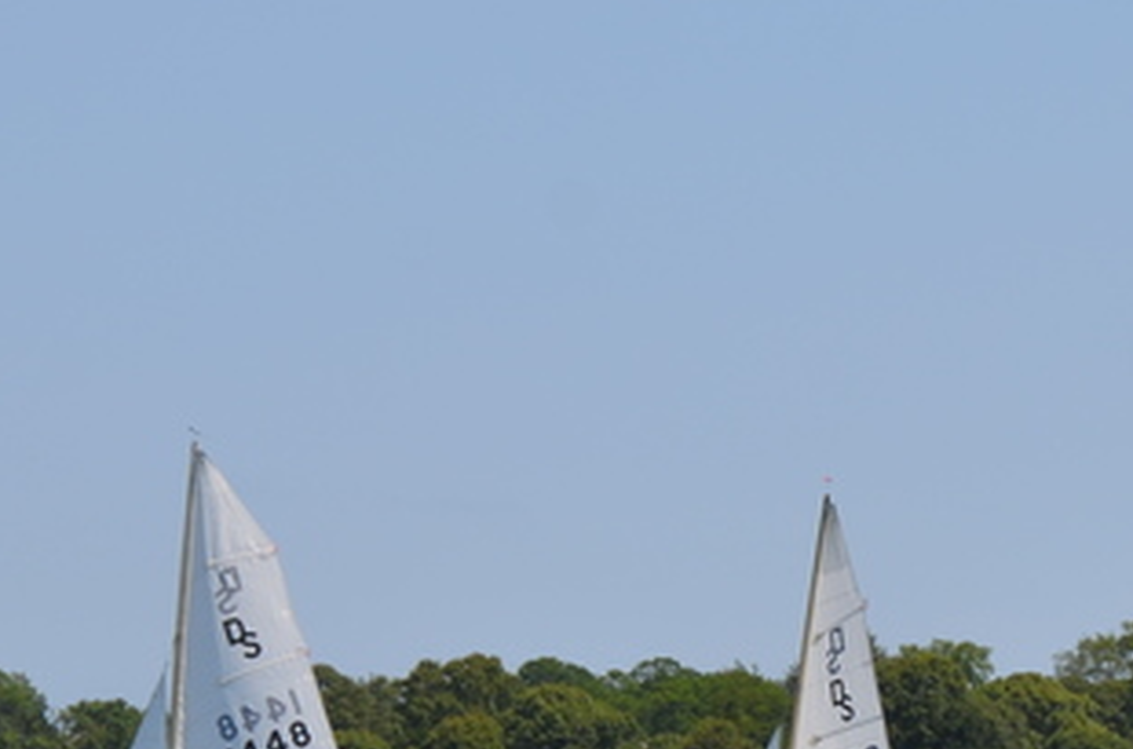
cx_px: 961
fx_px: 12431
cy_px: 855
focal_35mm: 396
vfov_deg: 3.4
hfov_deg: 5.2
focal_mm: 80
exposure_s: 1/320
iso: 100
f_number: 9
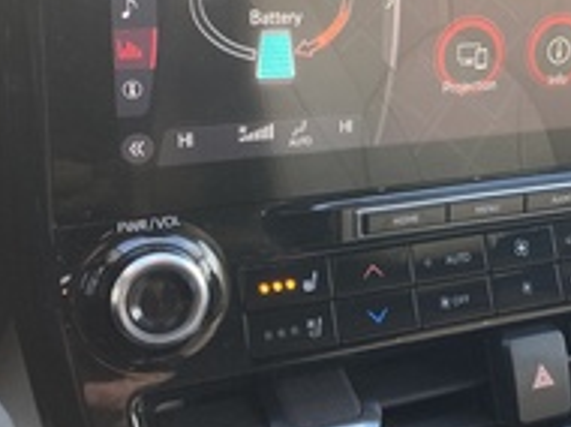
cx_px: 499
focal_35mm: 62
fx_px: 1021
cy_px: 149
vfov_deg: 23.5
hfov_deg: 30.1
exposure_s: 1/50
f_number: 1.8
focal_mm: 3.99
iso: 40
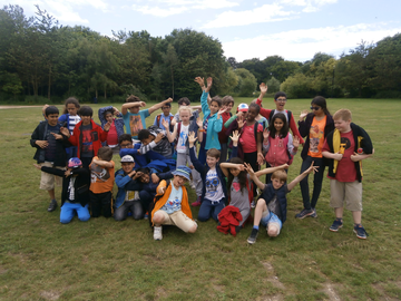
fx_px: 301
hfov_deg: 67.3
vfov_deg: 53.1
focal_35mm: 26
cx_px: 200
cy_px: 150
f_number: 2.8
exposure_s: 1/640
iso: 80
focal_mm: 4.7
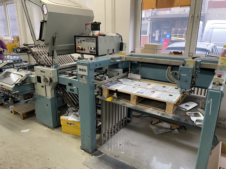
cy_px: 84
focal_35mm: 26
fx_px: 170
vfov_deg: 53.0
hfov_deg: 67.3
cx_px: 113
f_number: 1.6
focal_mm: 4.2
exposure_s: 1/50
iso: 80
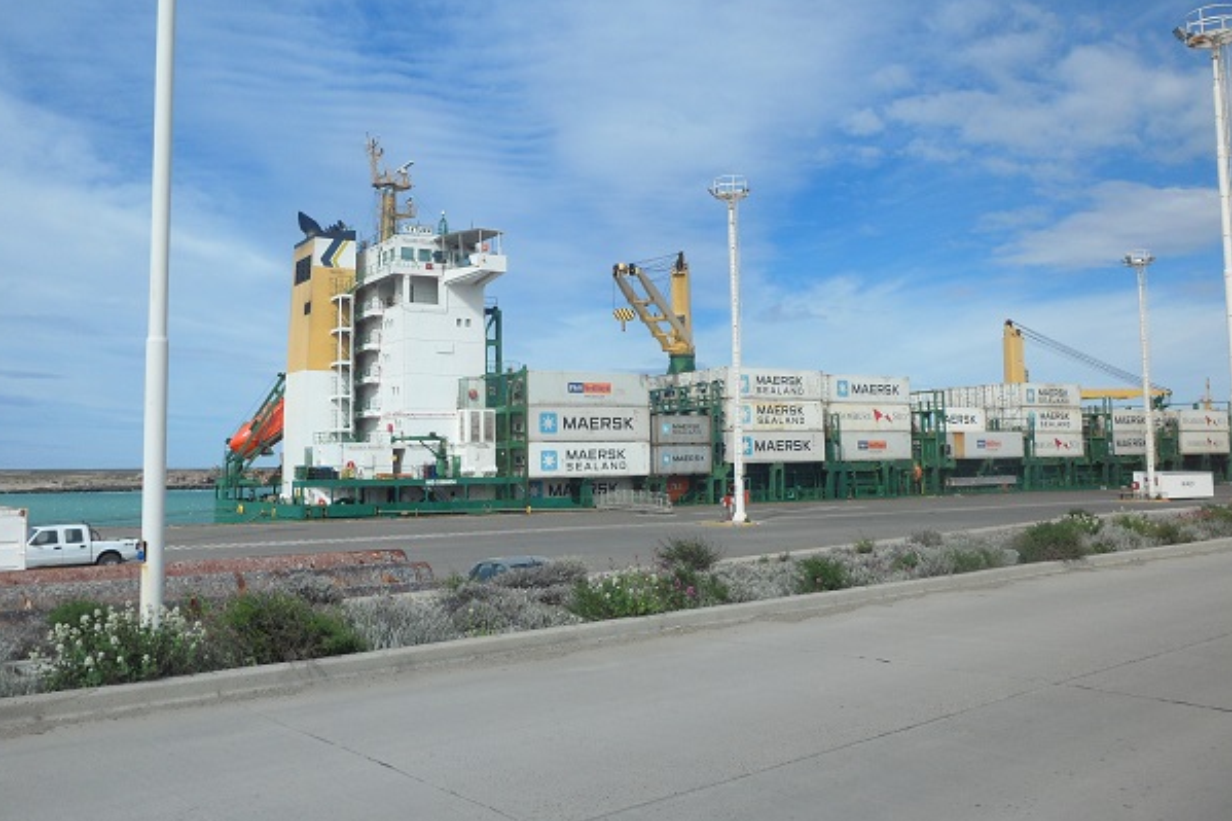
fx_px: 1026
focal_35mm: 30
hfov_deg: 61.9
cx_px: 596
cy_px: 374
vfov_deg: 43.5
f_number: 8.9
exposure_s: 1/250
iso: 80
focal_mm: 4.9
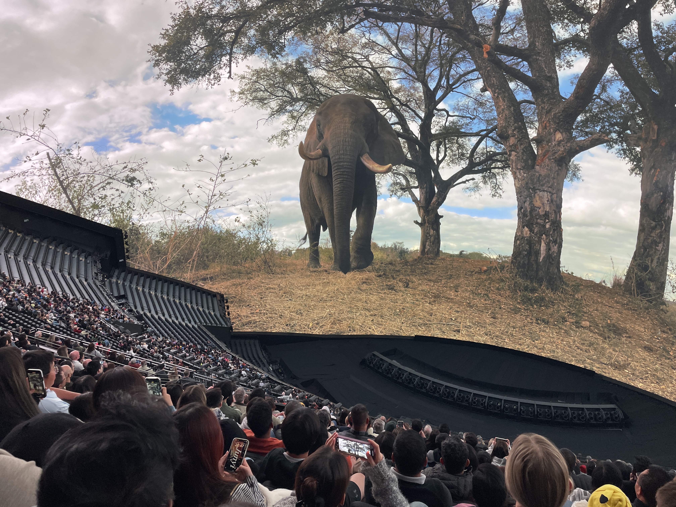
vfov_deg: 53.1
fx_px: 508
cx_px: 338
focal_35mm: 26
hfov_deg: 67.3
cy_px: 254
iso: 80
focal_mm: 4.2
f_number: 1.6
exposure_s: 1/121
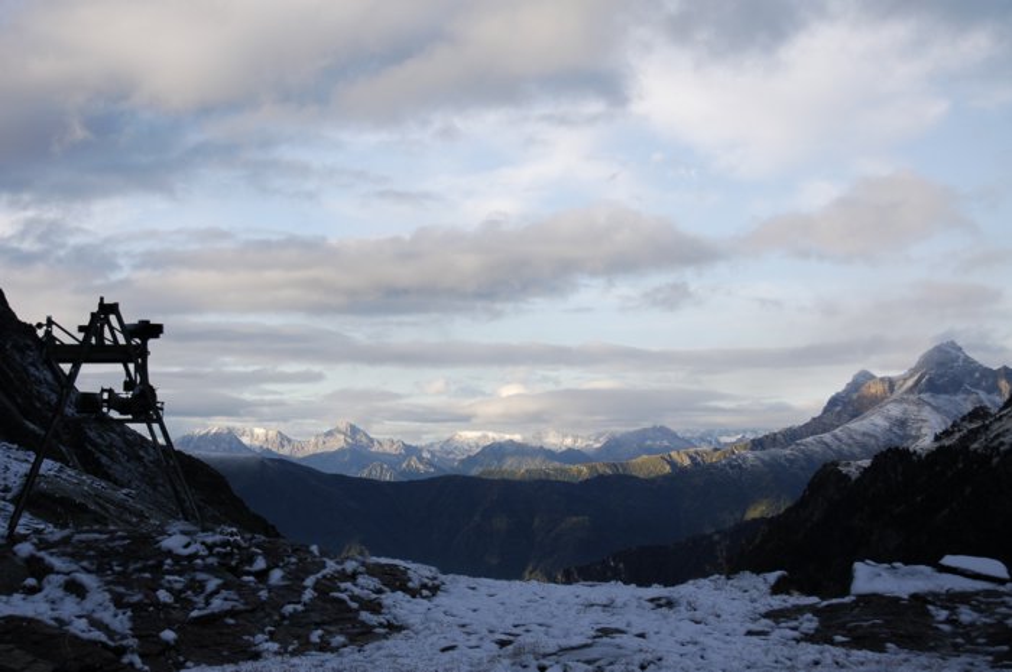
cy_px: 336
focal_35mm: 75
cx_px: 506
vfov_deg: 18.1
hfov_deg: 27.0
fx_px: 2106
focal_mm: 50
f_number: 6.3
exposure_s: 1/250
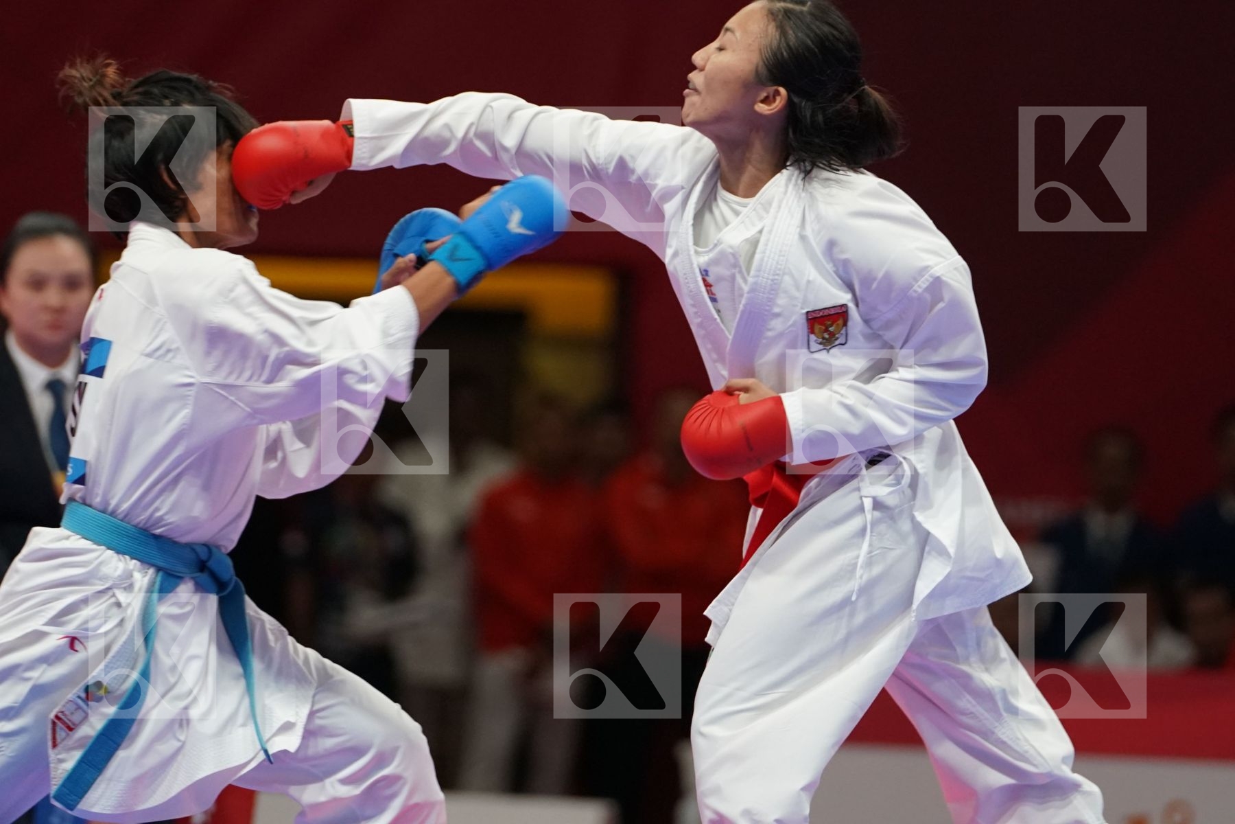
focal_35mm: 352
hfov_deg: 5.9
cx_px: 618
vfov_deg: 3.9
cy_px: 412
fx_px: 12075
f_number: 4
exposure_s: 1/1000
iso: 3200
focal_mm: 235
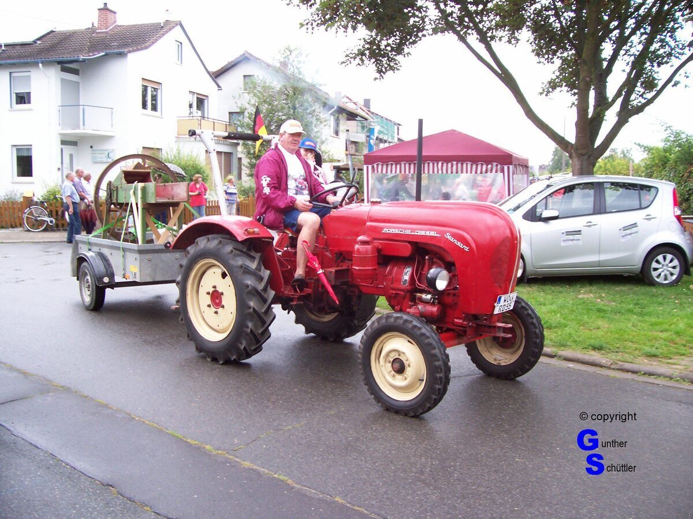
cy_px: 260
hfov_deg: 54.0
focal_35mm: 34
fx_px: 681
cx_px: 346
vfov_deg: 41.8
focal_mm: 5.6
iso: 80
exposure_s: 1/64.8
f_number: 2.7
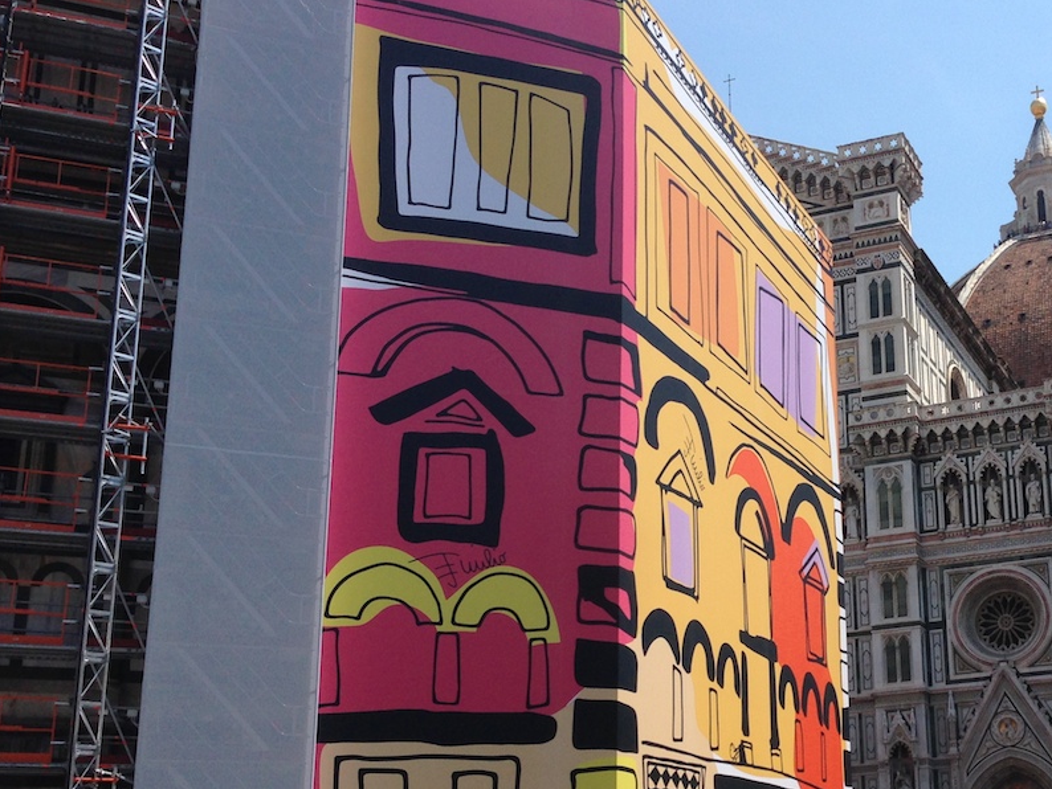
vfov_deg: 26.9
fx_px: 1642
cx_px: 816
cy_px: 513
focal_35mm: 54
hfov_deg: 34.6
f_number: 2.4
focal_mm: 4.12
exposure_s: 1/1869
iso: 50
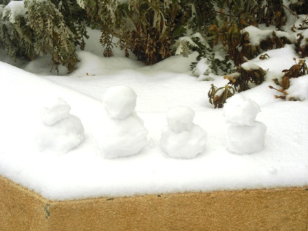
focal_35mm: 116
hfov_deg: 17.0
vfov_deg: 12.8
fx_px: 1032
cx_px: 154
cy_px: 116
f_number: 5.3
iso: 50
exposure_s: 1/160
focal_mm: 19.2
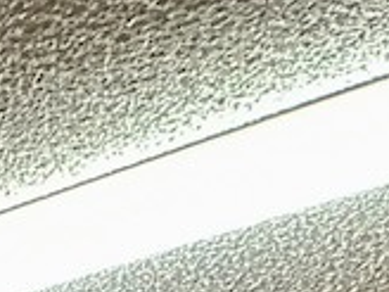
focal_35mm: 109
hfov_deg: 15.5
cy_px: 1118
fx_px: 1225
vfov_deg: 8.4
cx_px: -315
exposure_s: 1/60
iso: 400
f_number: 2.2
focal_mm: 2.22
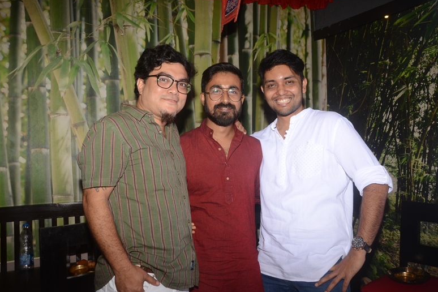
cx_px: 222
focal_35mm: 33
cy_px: 144
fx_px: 396
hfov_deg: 57.9
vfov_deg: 40.5
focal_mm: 21
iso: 800
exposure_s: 1/125
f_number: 9
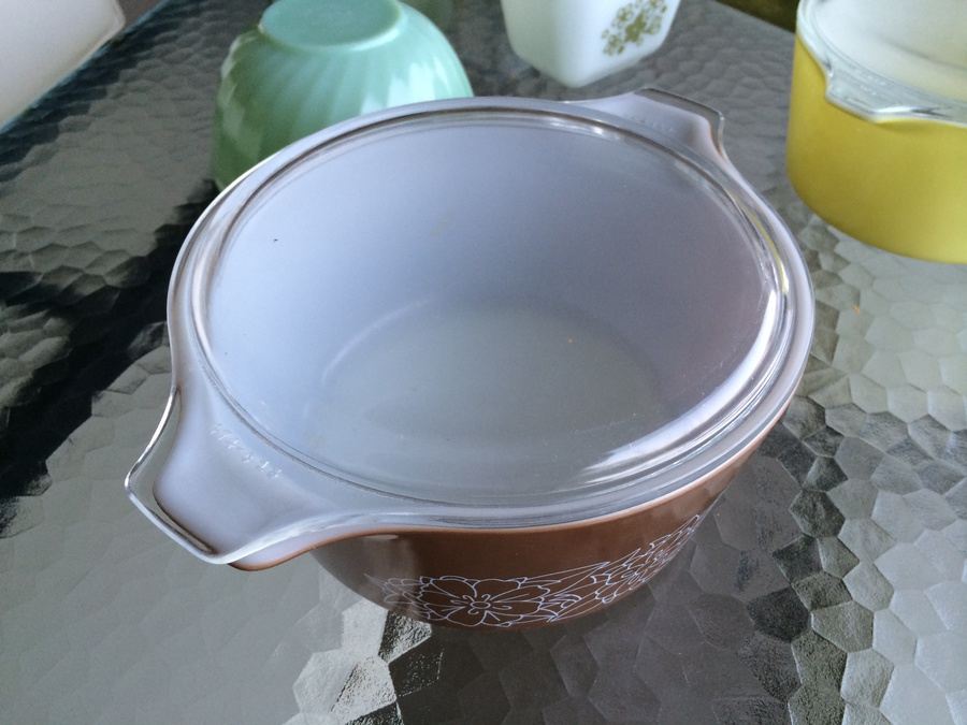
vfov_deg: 46.8
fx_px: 838
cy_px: 362
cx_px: 484
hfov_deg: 60.0
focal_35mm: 30
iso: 40
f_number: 2.2
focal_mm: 4.12
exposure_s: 1/30
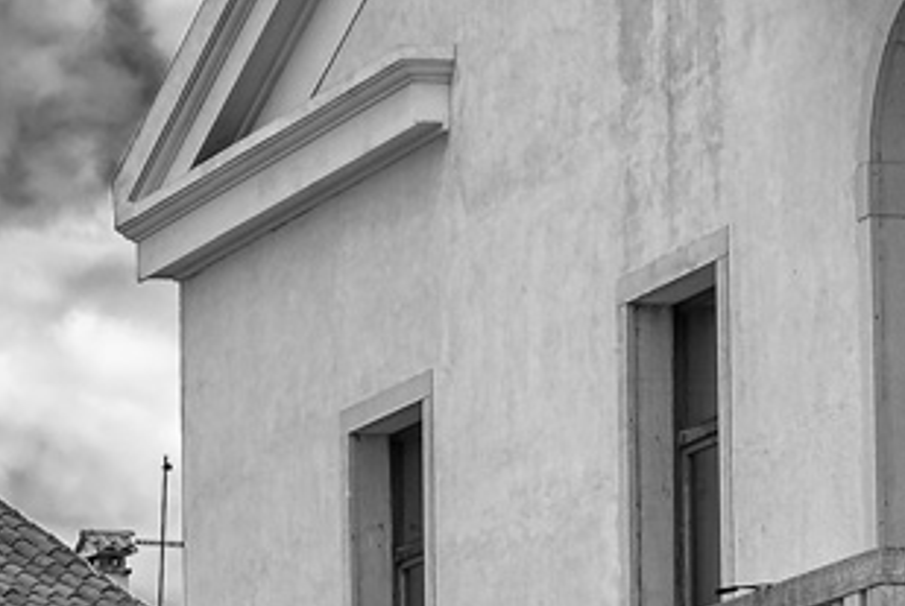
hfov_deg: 7.0
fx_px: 7326
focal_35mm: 291
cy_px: 995
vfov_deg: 4.7
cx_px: -469
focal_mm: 50
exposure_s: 1/250
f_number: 8
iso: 140
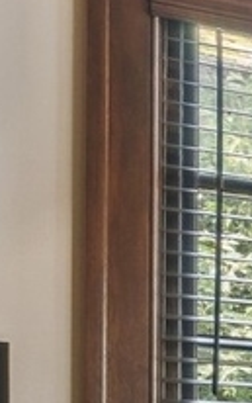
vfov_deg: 16.4
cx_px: 1444
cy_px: 528
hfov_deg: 5.5
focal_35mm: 120
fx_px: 1317
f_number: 9.5
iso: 200
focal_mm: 15
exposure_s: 1/1.43
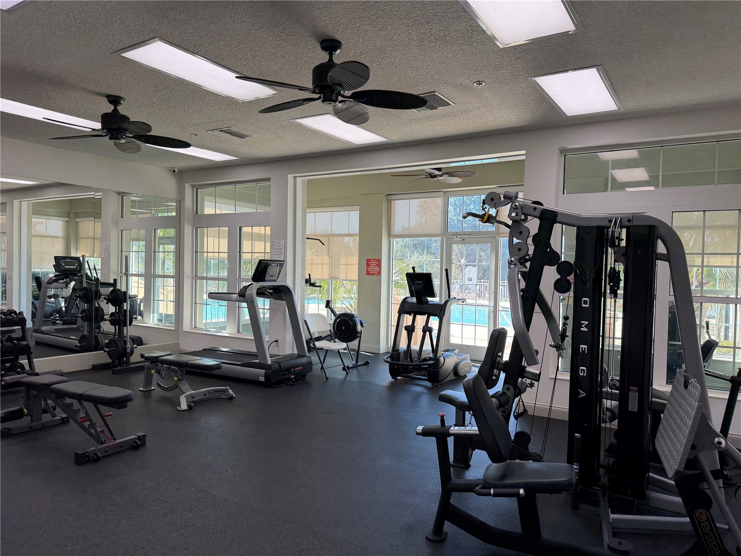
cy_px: 278
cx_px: 370
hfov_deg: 71.6
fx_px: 514
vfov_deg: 56.8
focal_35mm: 24
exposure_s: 1/277
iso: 80
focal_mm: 6.76
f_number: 1.78
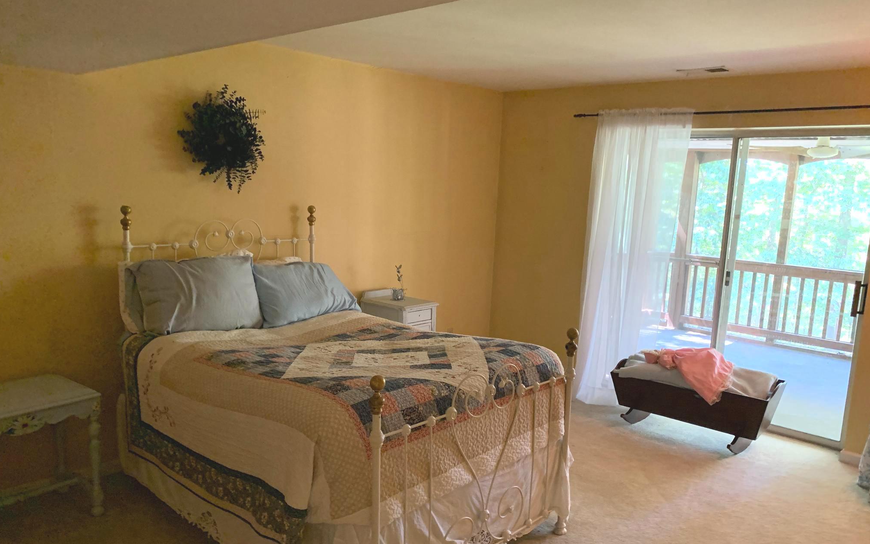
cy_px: 303
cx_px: 431
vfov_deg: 44.5
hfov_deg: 66.5
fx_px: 664
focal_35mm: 28
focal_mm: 4.25
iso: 640
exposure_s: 1/30
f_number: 1.8
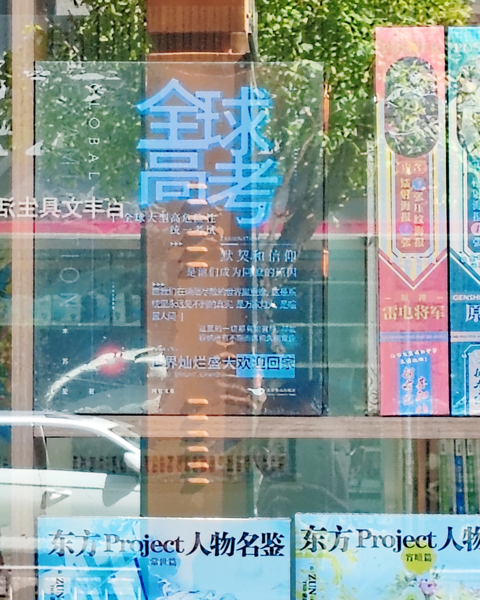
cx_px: 184
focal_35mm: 226
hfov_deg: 6.8
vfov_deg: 8.5
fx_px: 4013
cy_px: 266
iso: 125
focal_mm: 6.12
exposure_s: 1/100
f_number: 1.9
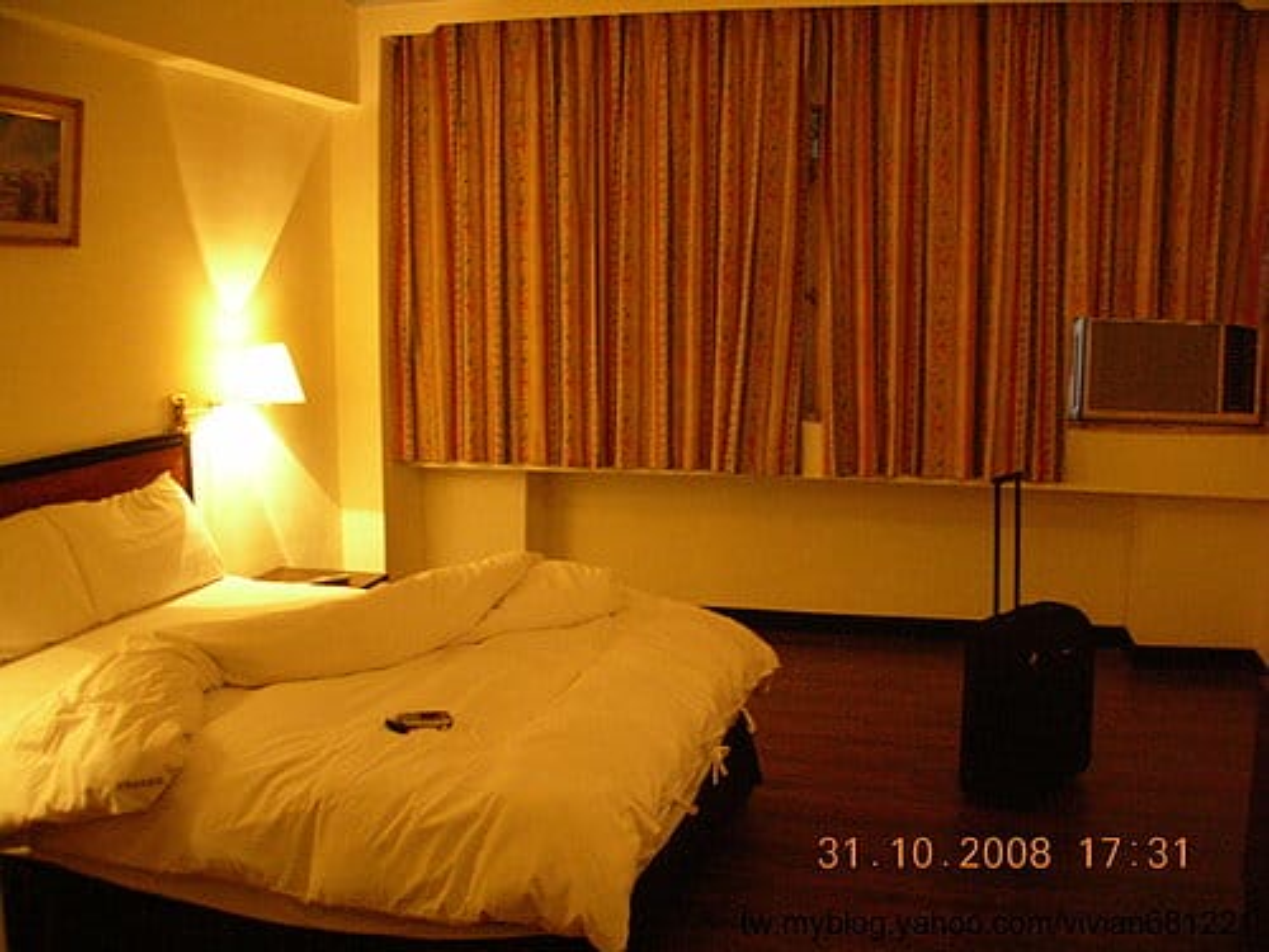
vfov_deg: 40.7
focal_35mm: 35
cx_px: 634
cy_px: 476
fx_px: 1283
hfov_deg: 52.6
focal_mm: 5.8
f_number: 3
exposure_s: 1/10.2
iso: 400
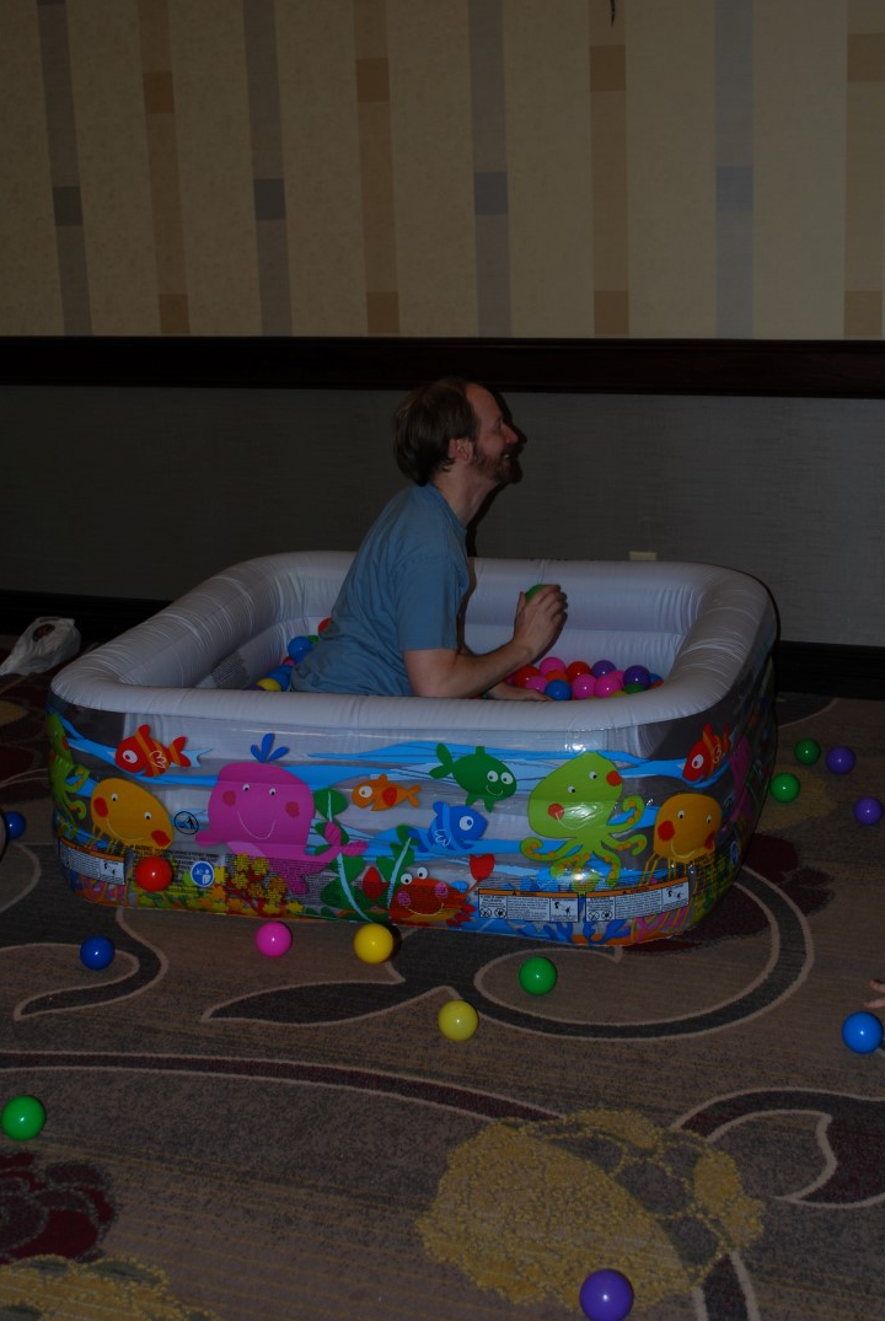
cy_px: 641
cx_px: 467
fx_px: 1764
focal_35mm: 48
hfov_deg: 28.2
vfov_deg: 41.1
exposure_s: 1/60
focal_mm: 30
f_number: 4.8
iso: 100
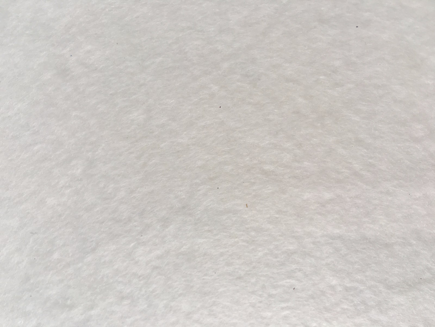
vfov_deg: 48.2
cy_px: 164
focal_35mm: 29
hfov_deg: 61.7
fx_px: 364
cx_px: 218
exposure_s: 1/100
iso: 32
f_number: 2.2
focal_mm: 4.15
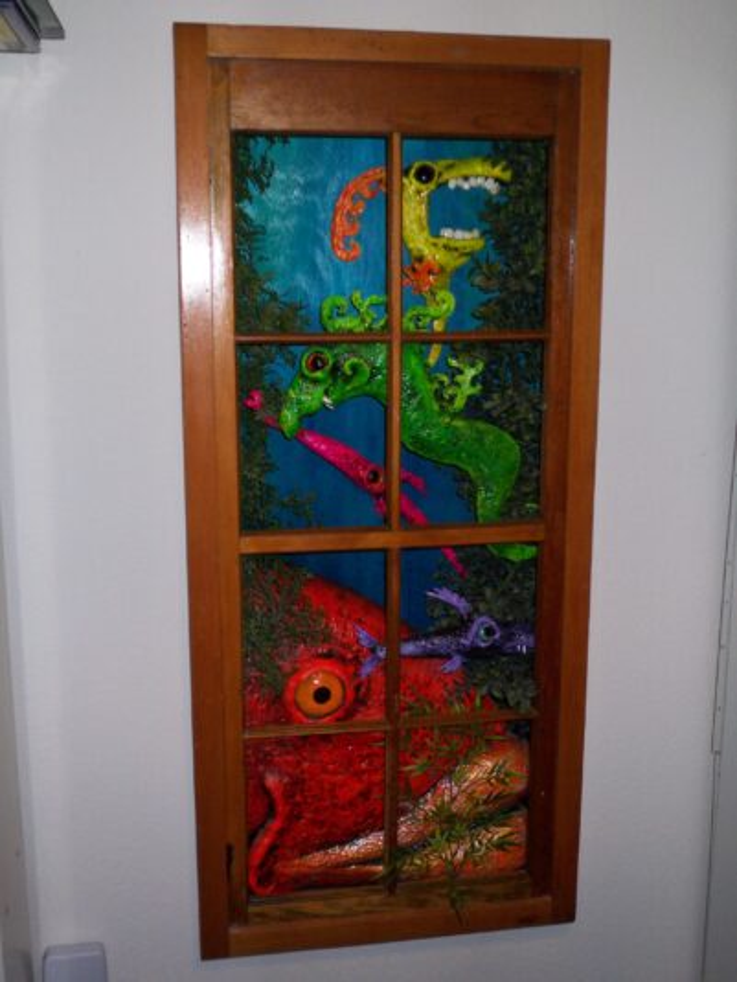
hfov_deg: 36.8
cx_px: 368
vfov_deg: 47.8
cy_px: 491
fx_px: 1106
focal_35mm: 39
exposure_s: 1/60
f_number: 3.9
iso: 125
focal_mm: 6.4
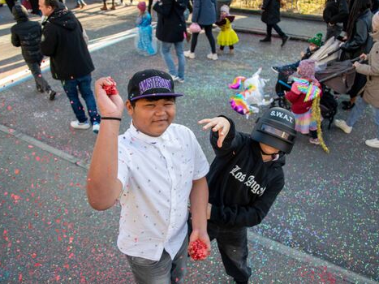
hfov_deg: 60.0
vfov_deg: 46.8
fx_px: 328
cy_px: 141
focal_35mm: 30
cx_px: 196
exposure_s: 1/1000
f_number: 4
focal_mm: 18
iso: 800
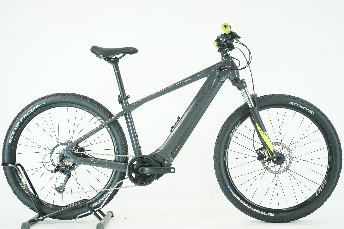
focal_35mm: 65
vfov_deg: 20.9
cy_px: 114
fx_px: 621
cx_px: 172
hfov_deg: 31.0
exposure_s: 1/200
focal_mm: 65
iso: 2500
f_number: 5.6
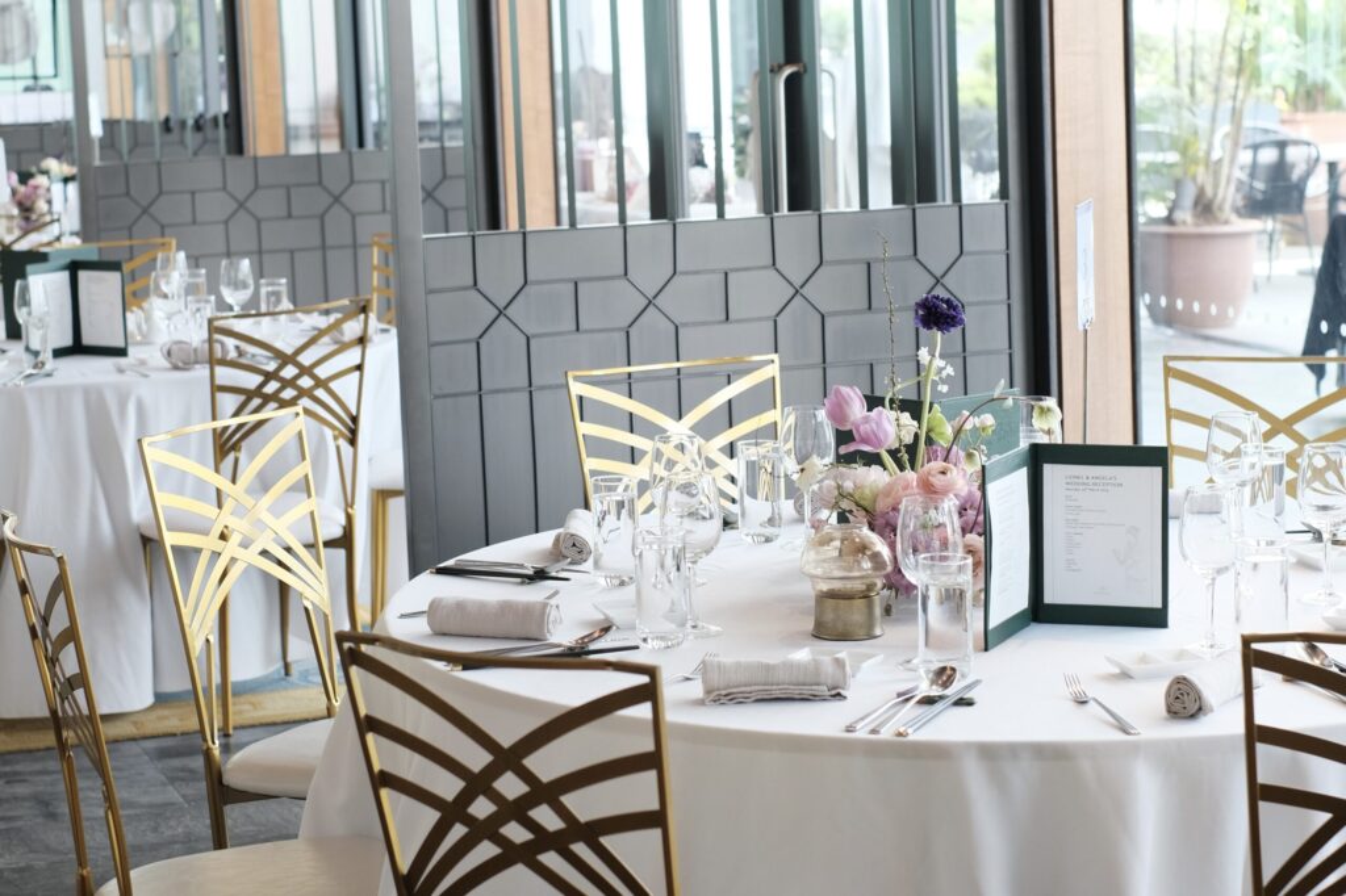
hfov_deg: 37.5
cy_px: 448
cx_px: 673
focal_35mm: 53
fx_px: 1981
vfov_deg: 25.5
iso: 320
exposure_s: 1/52
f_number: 3.2
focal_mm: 35
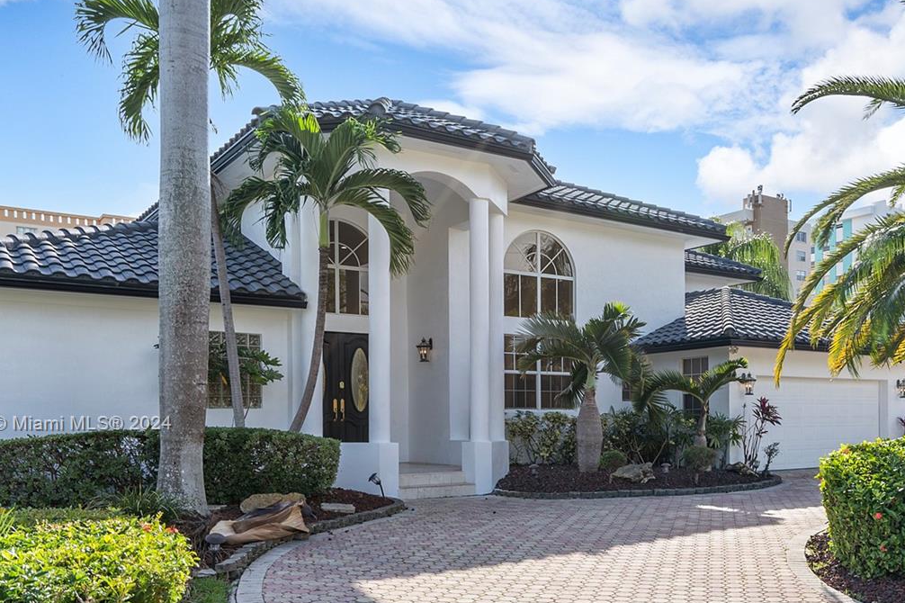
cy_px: 425
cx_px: 604
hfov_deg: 53.4
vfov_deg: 37.2
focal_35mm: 35
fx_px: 880
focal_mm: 22
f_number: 10
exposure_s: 1/125
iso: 100
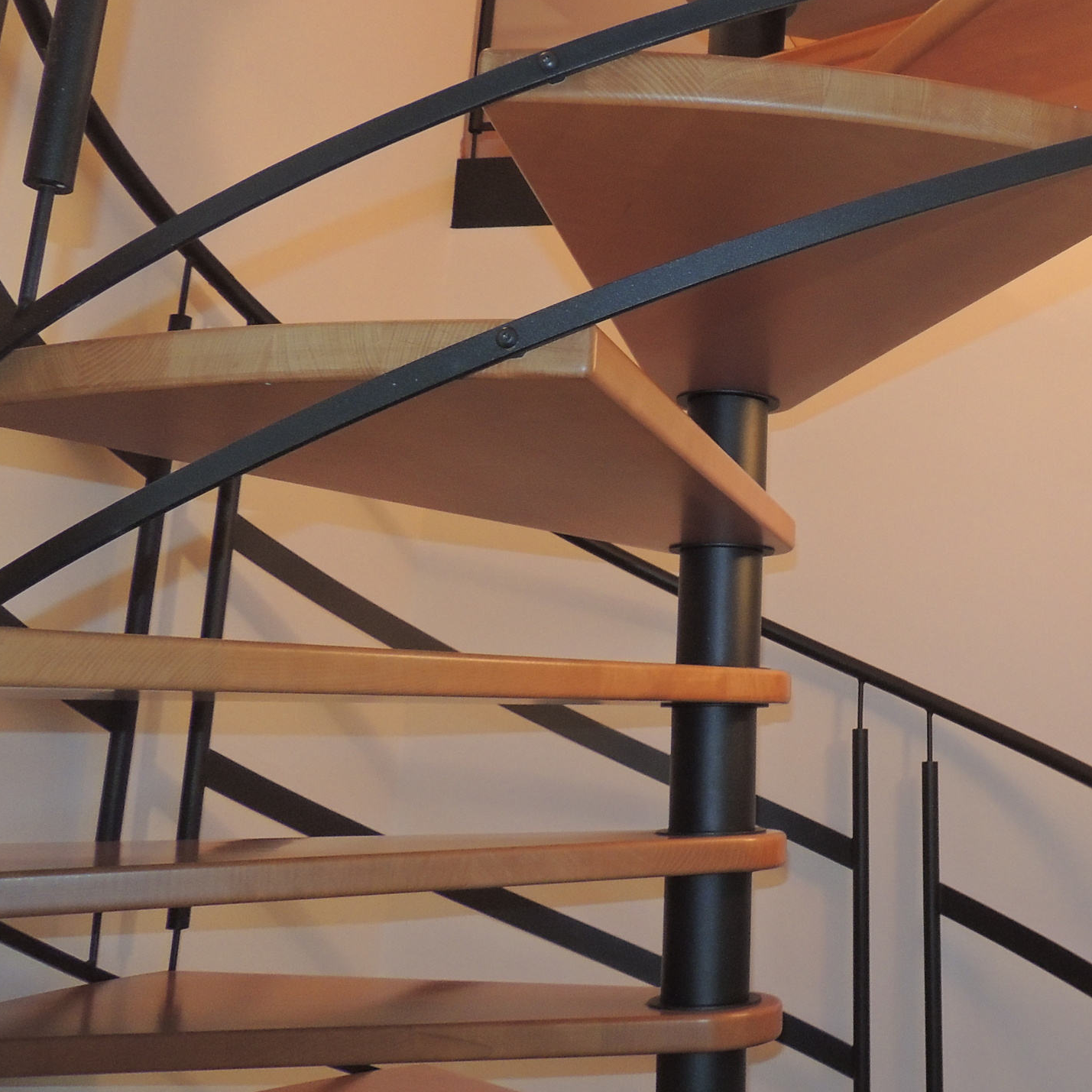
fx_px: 1356
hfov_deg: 40.9
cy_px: 426
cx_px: 955
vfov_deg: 43.6
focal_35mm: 38
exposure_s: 1/40
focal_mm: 4.3
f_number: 3
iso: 360
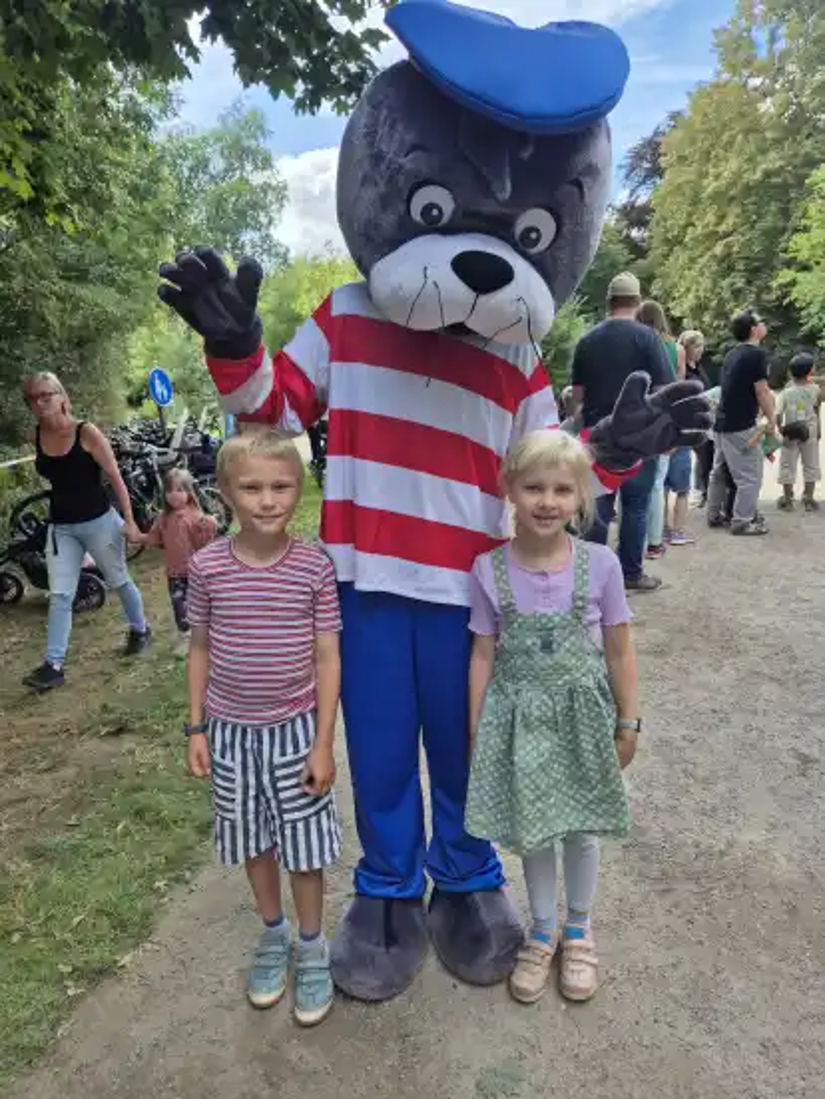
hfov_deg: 58.9
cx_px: 412
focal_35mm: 23
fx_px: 731
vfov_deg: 73.9
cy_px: 550
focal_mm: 5.4
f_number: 1.8
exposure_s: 1/638
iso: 25
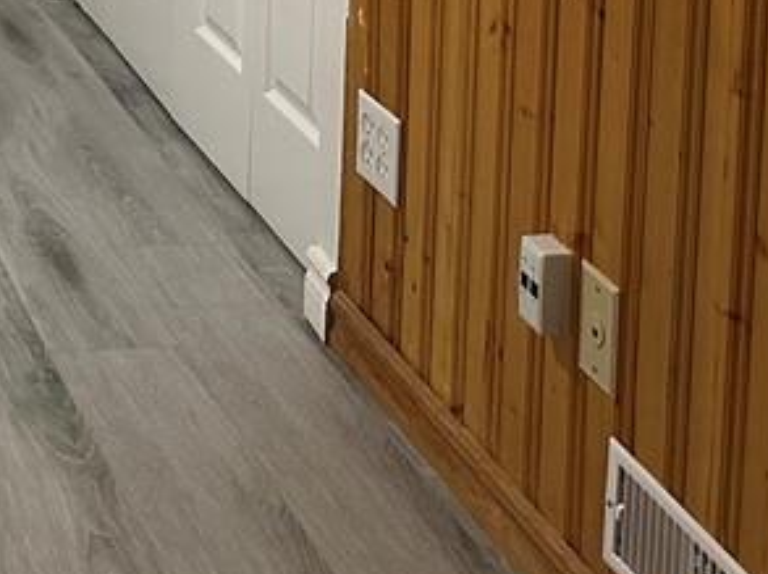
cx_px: -325
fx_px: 1861
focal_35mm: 84
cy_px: -393
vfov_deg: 15.5
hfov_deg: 20.5
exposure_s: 1/60
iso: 400
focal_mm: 6.86
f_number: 1.78
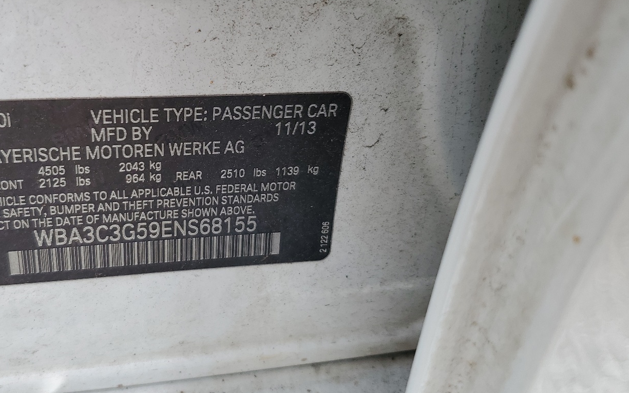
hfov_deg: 53.2
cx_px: 225
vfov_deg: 35.3
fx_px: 617
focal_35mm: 36
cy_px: 178
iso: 50
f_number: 1.5
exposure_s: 1/909
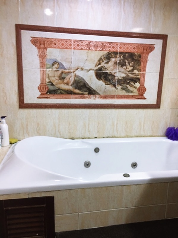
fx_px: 199
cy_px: 119
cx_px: 89
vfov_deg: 61.7
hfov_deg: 48.2
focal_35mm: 29
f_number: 2.2
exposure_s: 1/17
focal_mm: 4.15
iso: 125
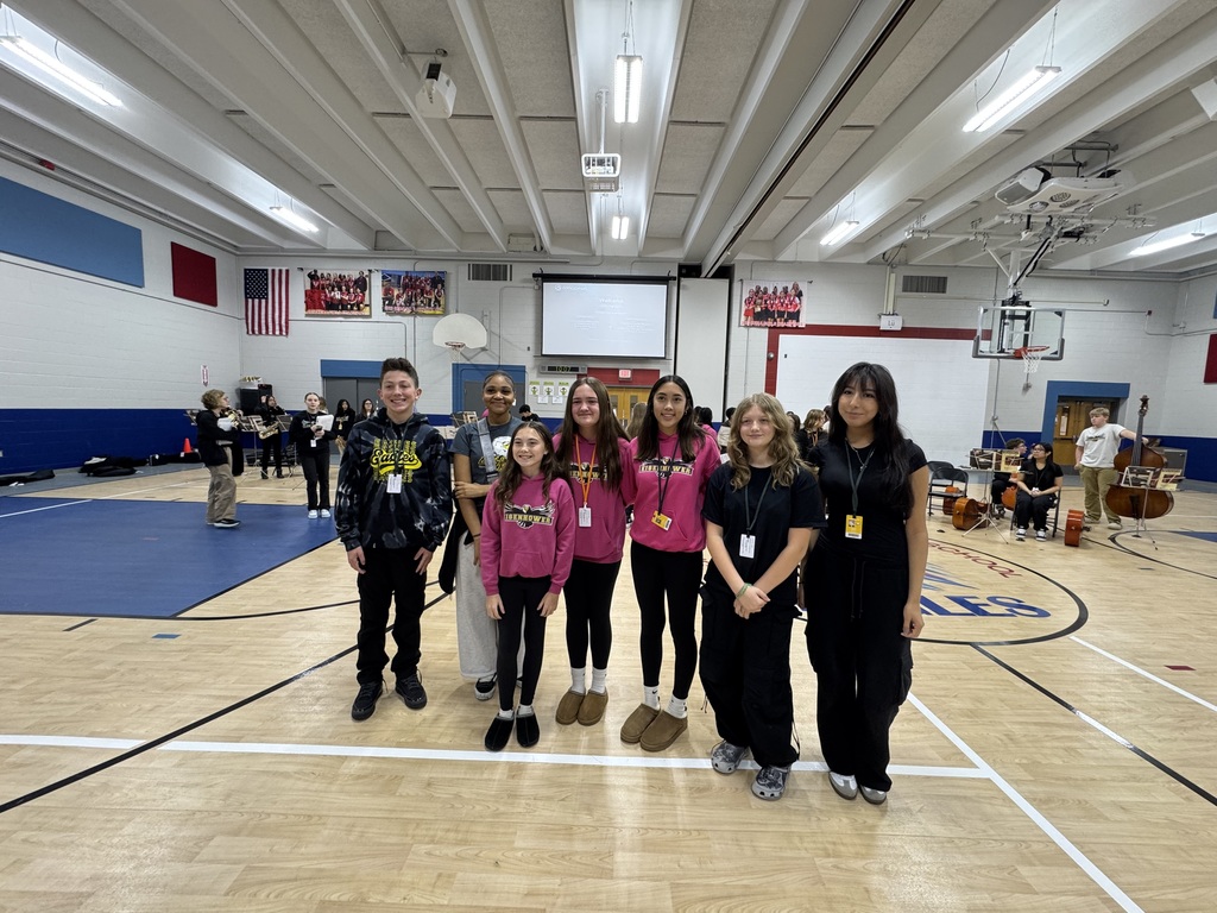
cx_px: 608
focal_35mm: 14
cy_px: 456
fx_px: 492
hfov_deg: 102.1
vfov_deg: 85.7
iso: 160
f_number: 2.2
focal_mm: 2.22
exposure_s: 1/62
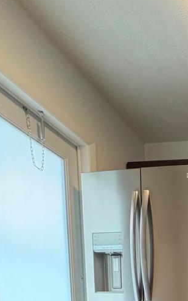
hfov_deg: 27.6
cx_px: 261
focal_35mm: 36
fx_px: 295
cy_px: 356
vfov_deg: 39.8
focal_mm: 2.22
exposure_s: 1/60
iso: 250
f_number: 2.2
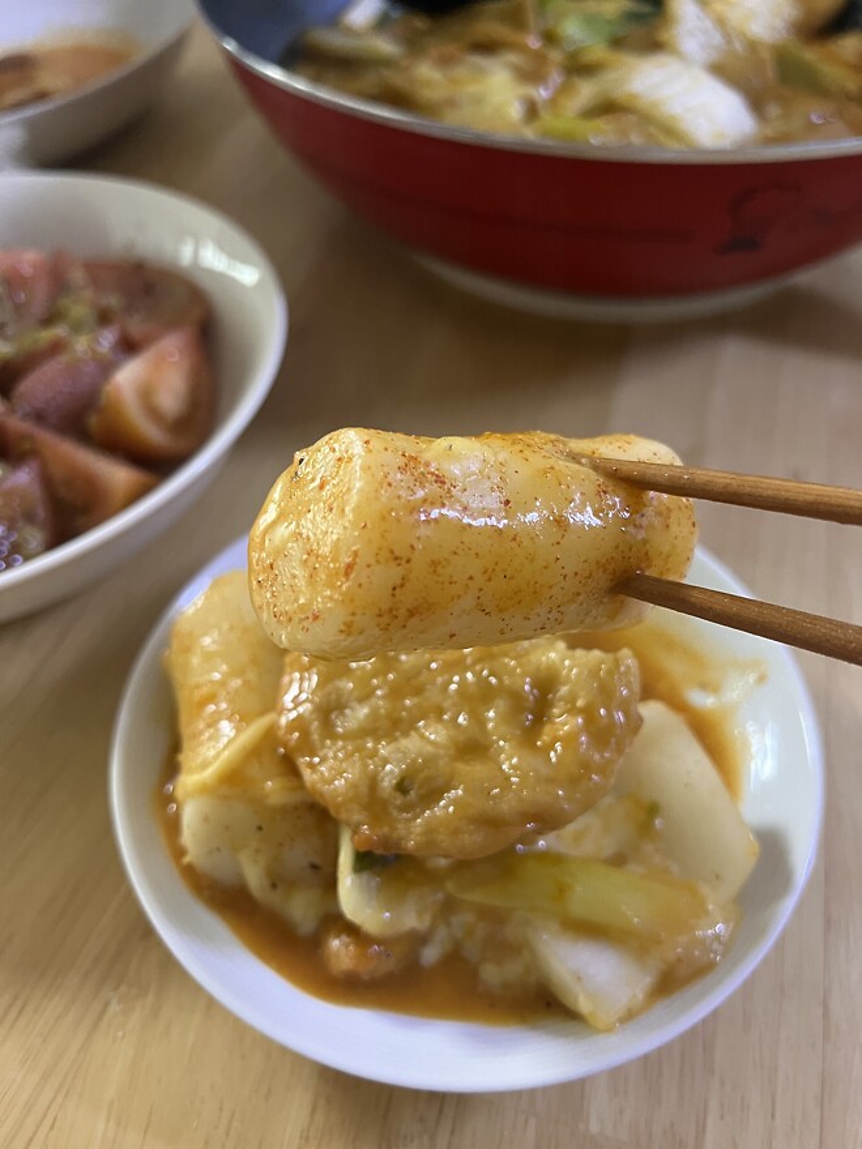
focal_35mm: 26
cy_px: 574
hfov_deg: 53.1
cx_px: 431
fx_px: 863
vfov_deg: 67.3
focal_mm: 5.7
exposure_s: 1/60
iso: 320
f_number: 1.5
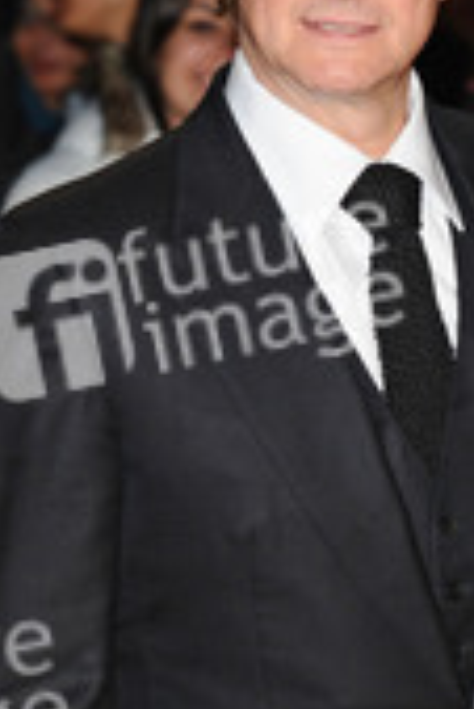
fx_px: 6445
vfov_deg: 6.3
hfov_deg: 4.2
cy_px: 512
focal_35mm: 327
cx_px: 313
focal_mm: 92
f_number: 4.5
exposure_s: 1/200
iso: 320
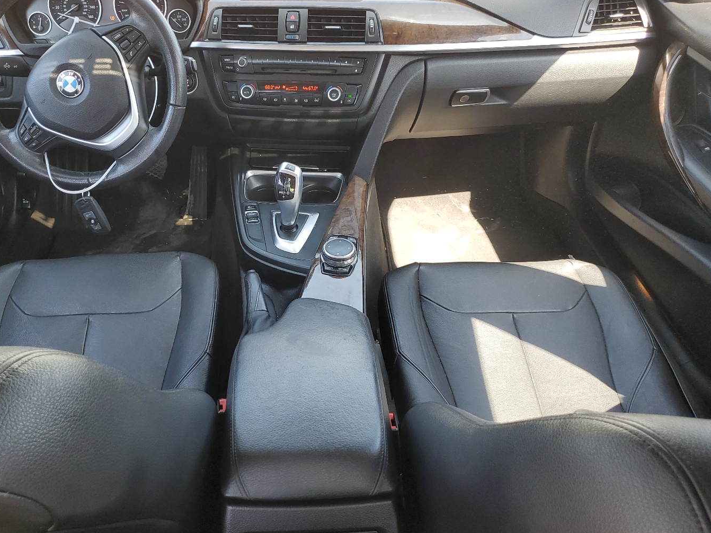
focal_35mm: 31
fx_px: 637
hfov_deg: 58.0
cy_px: 263
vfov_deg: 45.4
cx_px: 290
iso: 57
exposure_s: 1/120
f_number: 1.5
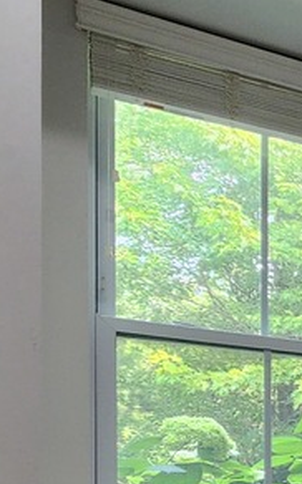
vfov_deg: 27.3
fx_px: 897
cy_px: 549
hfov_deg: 11.1
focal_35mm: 68
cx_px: 924
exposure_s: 1/60
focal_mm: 2.2
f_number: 2.2
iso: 160
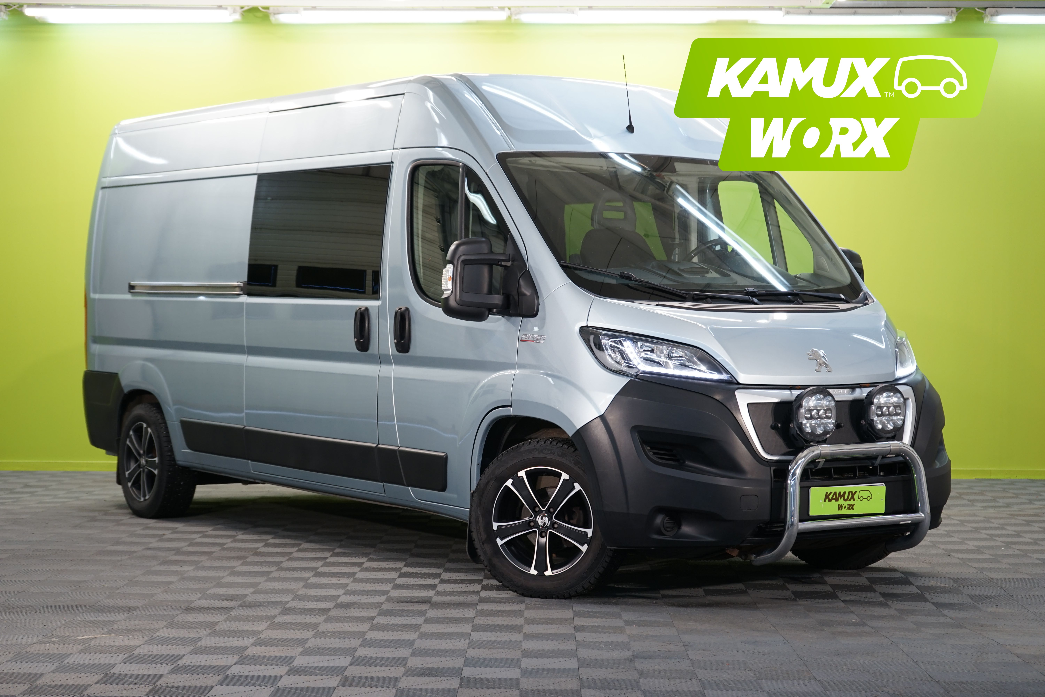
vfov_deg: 20.0
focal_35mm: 68
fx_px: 1974
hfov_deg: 29.7
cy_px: 348
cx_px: 522
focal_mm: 68
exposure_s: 1/25
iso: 400
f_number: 5.6
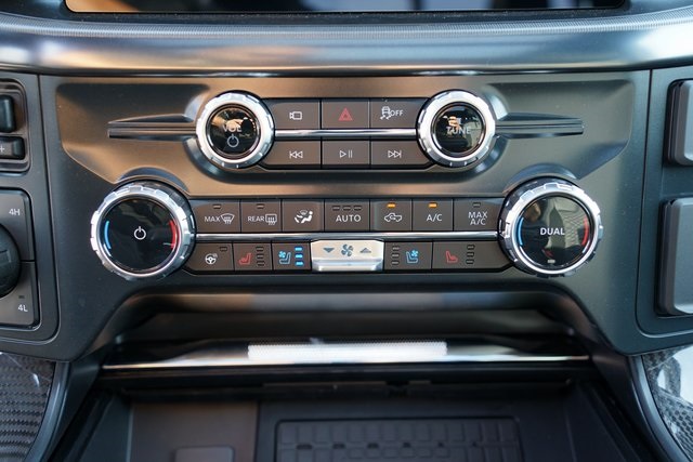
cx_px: 346
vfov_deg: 34.2
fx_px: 751
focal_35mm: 39
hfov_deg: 49.5
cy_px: 231
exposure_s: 1/60
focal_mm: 39
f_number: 4
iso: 500
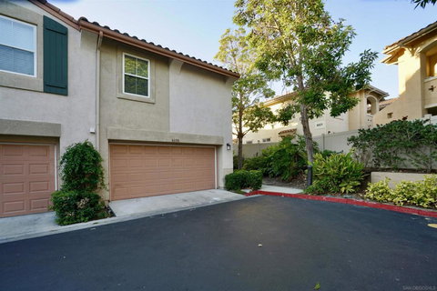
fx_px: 194
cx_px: 218
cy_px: 146
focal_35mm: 16
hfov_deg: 96.7
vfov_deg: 73.7
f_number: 11
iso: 160
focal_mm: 16
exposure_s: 1/20
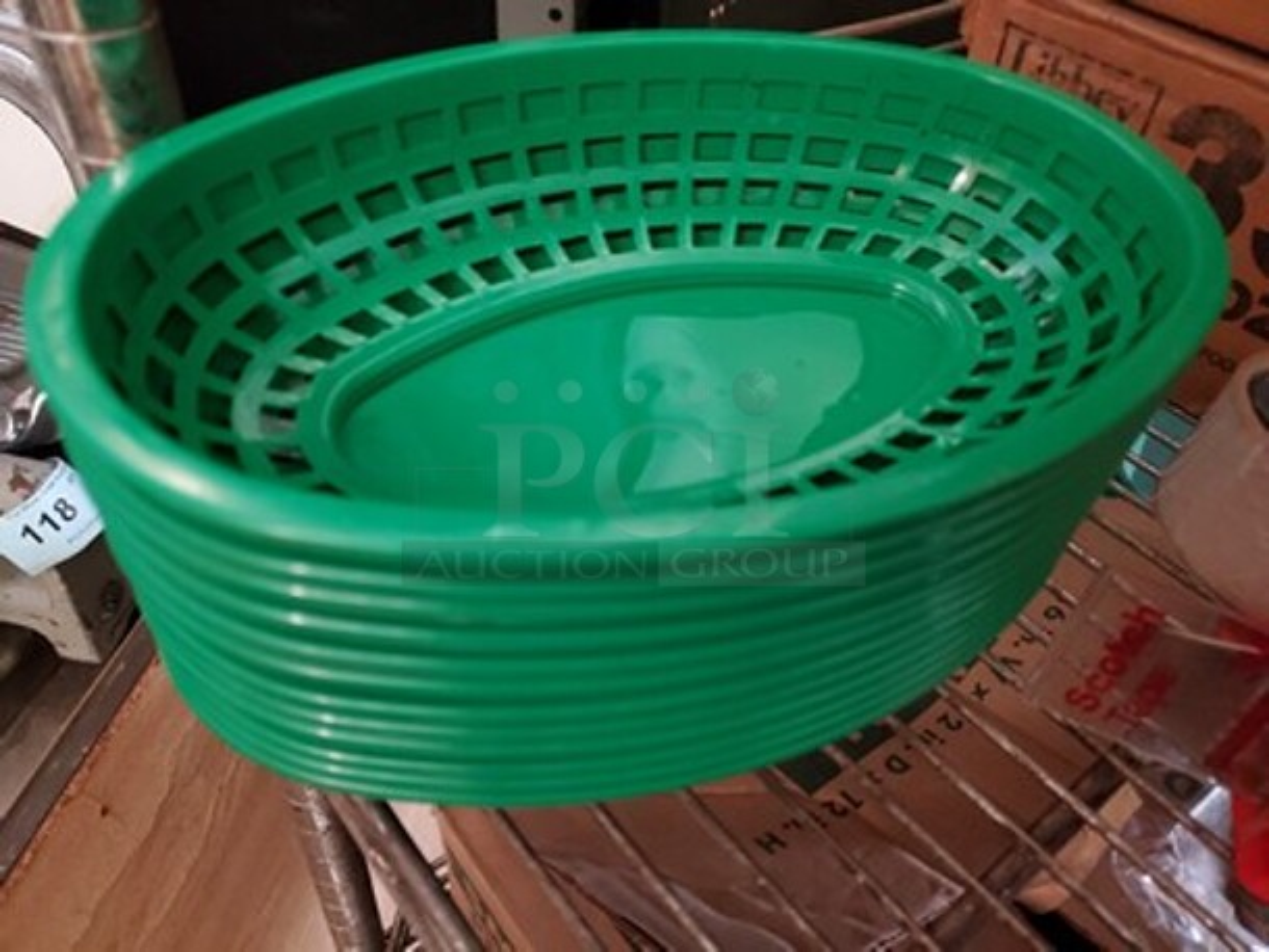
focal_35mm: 26
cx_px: 634
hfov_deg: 67.3
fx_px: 954
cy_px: 476
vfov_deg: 53.1
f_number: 1.5
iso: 640
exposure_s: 1/20
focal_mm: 4.3
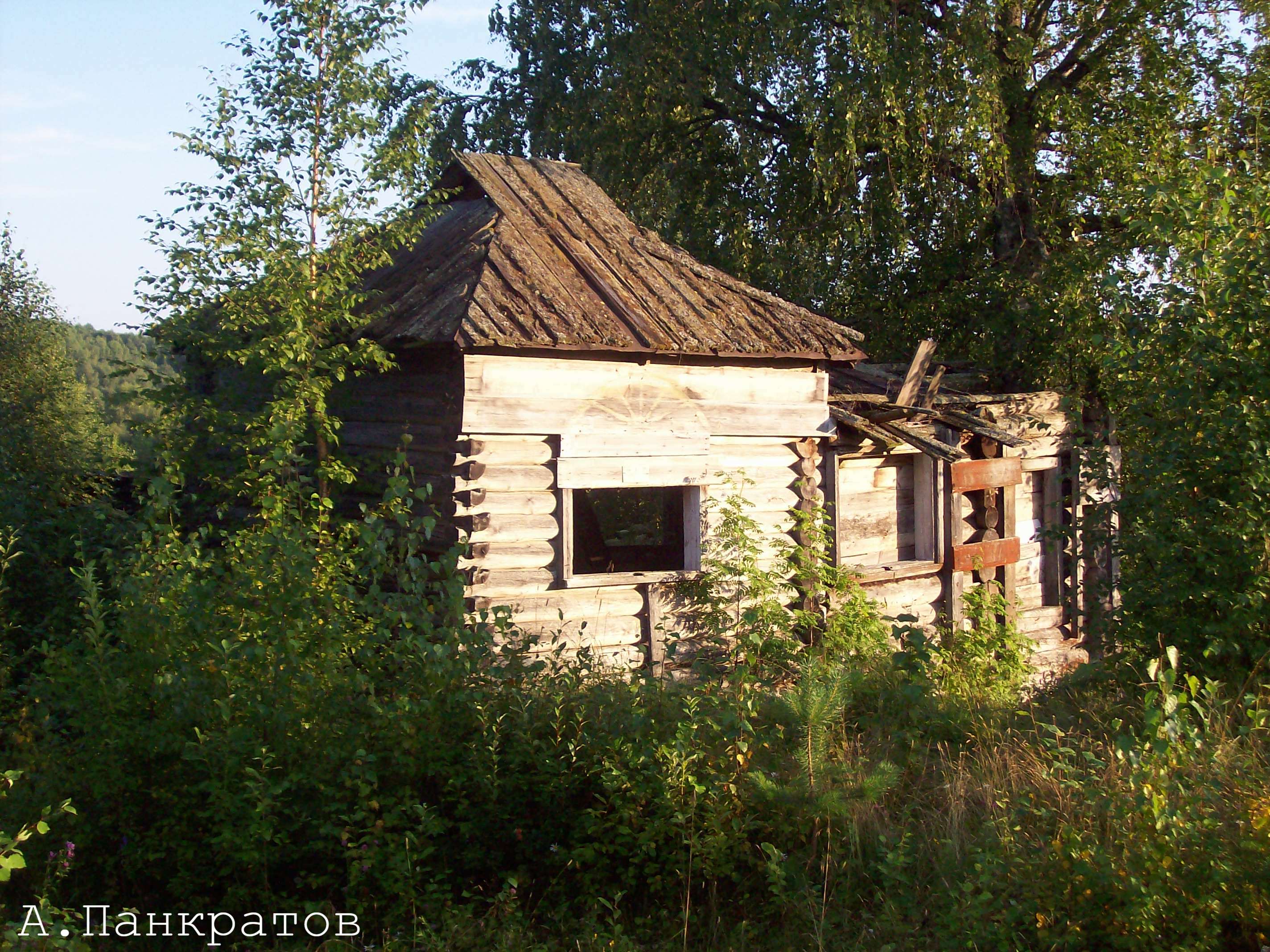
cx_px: 635
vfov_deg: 26.1
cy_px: 476
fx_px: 2054
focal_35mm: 56
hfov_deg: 34.4
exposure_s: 1/294
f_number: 3.4
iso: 80
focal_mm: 9.4
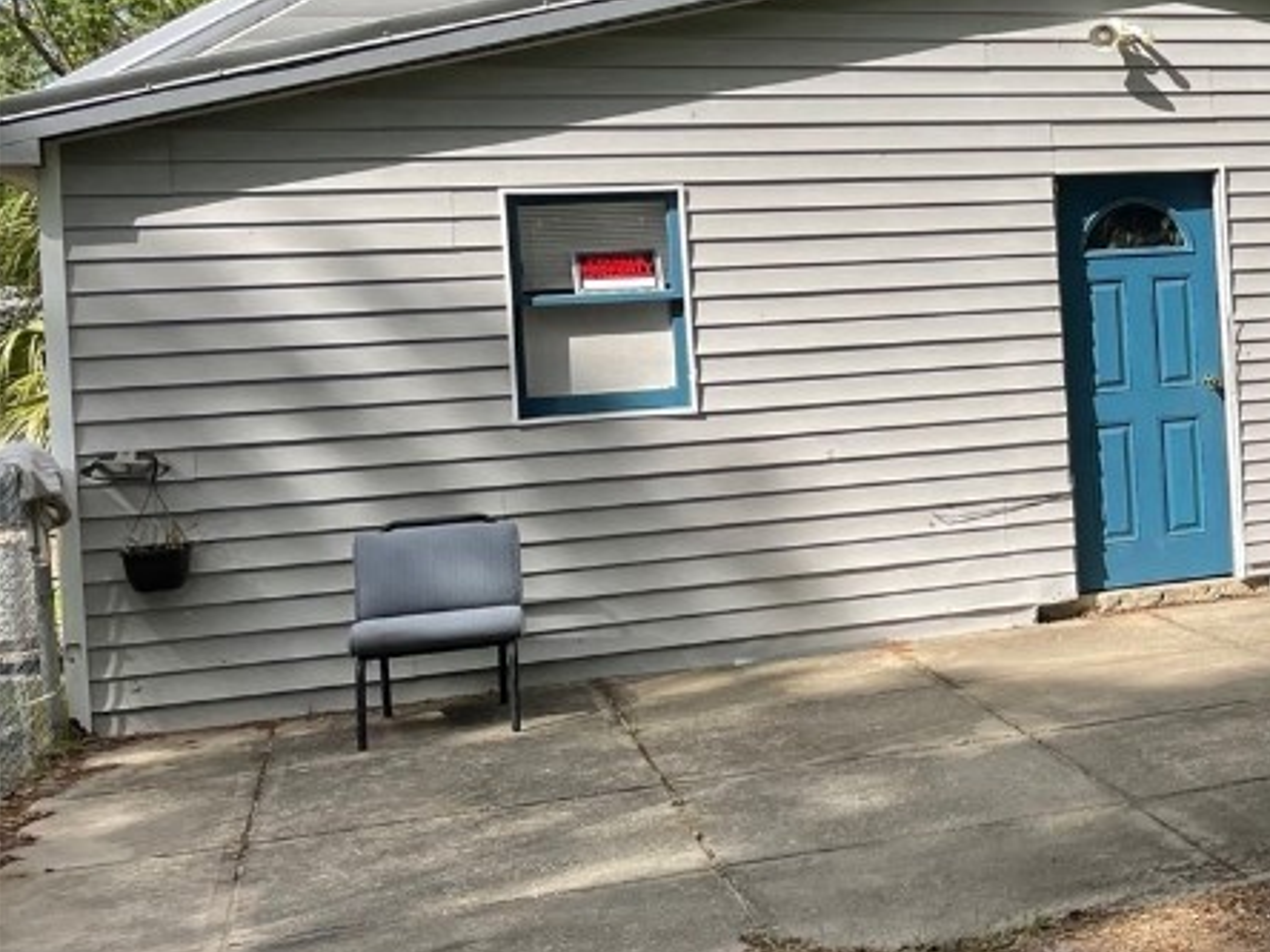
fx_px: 2201
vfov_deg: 24.2
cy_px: 286
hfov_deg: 28.6
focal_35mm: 60
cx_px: 1462
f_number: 1.6
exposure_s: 1/2681
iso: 32
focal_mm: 4.2
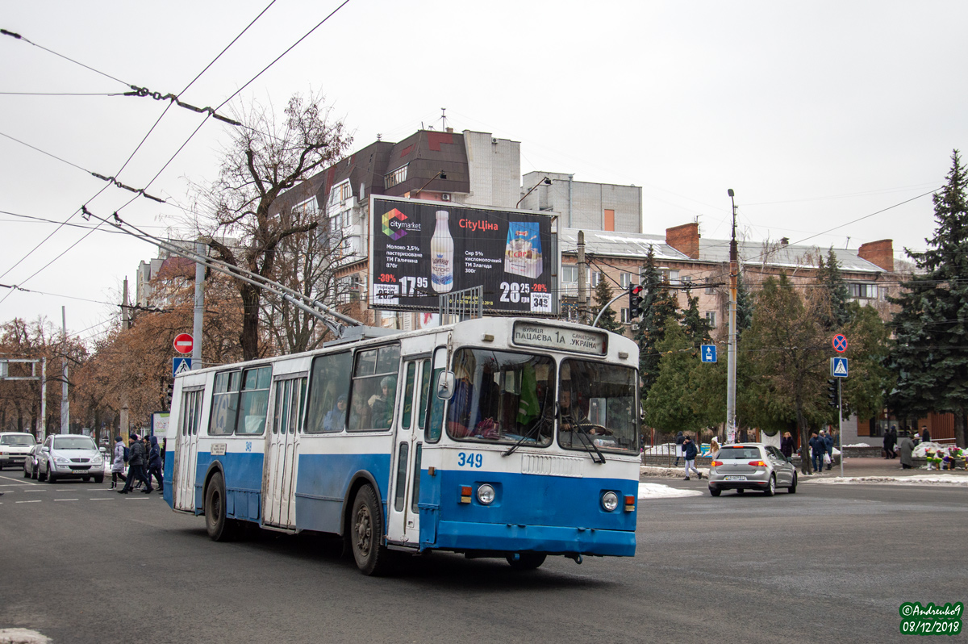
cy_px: 322
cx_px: 484
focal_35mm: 42
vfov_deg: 31.8
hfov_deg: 46.4
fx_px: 1128
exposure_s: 1/640
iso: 400
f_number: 5.6
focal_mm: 28
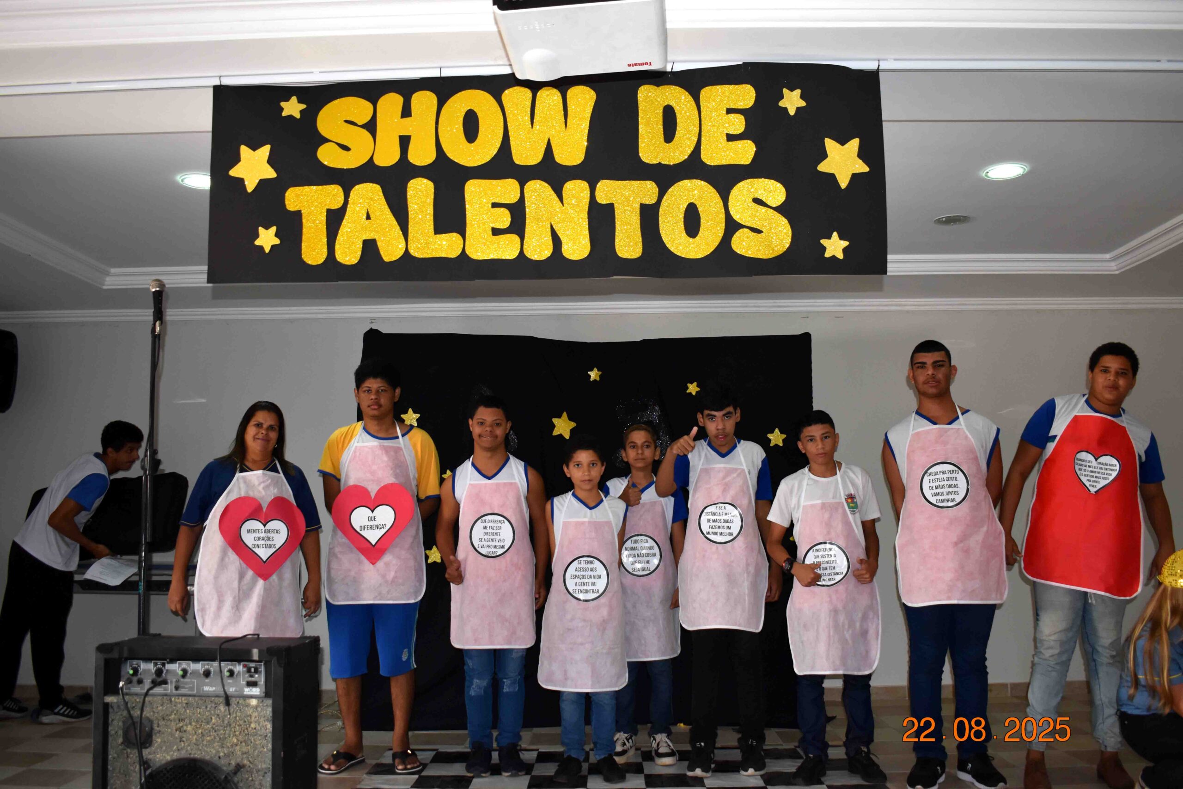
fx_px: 986
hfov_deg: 61.9
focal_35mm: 30
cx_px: 592
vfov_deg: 43.6
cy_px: 394
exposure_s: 1/200
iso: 800
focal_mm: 20
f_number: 4
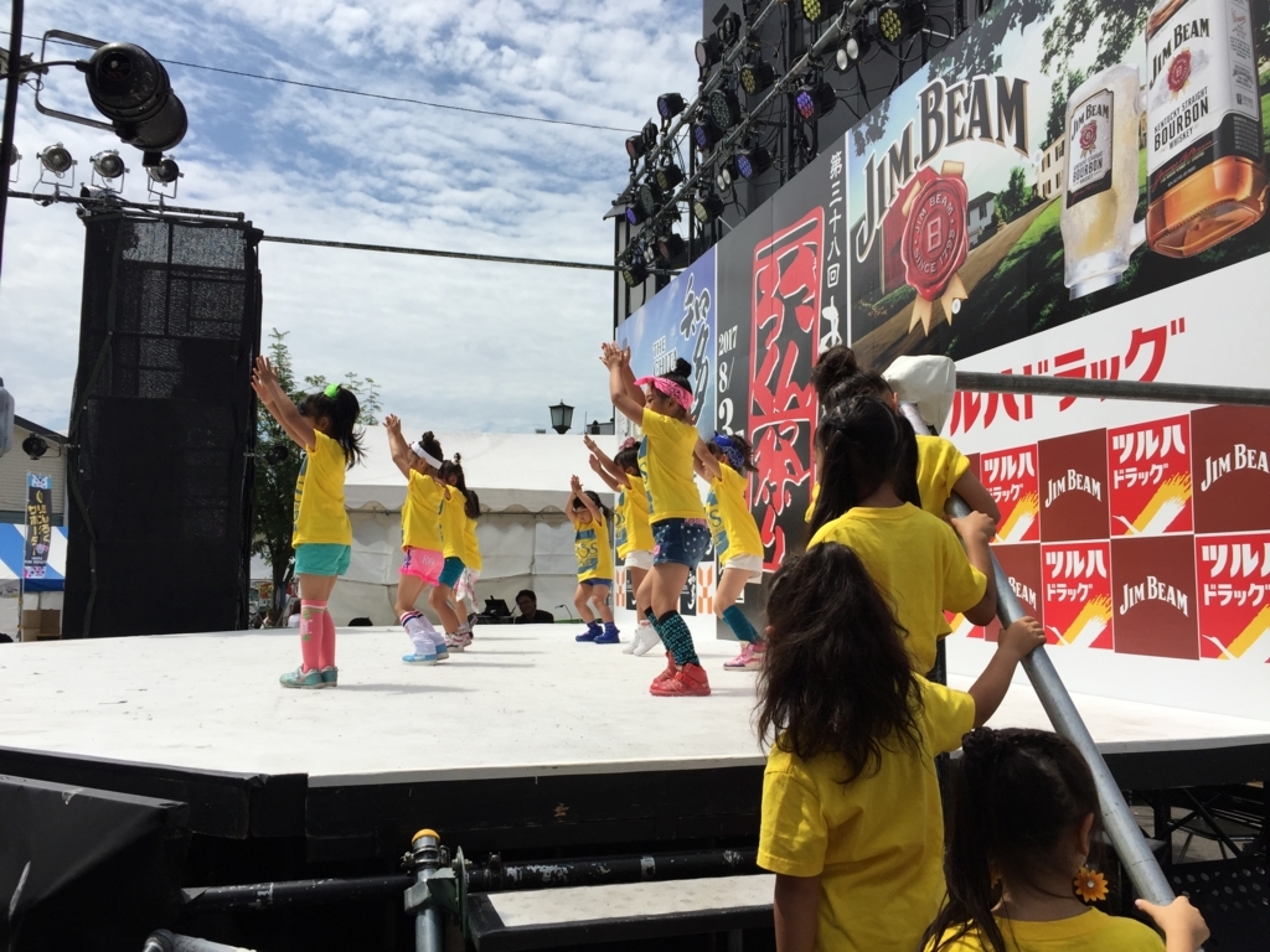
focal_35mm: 29
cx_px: 635
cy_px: 476
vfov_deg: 48.2
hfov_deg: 61.7
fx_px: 1064
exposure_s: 1/3300
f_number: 2.2
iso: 32
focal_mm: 4.15
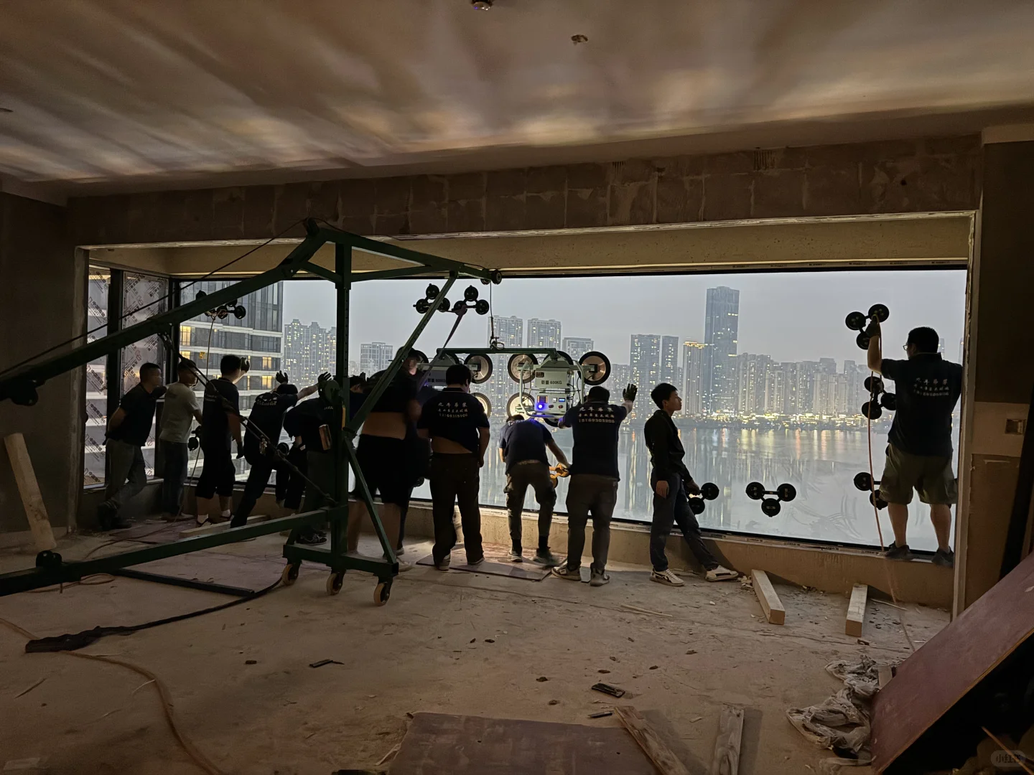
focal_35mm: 24
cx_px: 517
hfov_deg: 71.6
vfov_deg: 56.8
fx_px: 717
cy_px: 388
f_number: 1.78
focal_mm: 6.76
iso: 1600
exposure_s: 1/21
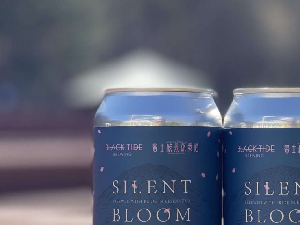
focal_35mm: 158
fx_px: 1369
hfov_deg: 12.3
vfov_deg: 9.4
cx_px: 334
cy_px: 128
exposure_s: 1/595
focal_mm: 7.5
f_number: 2.2
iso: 32
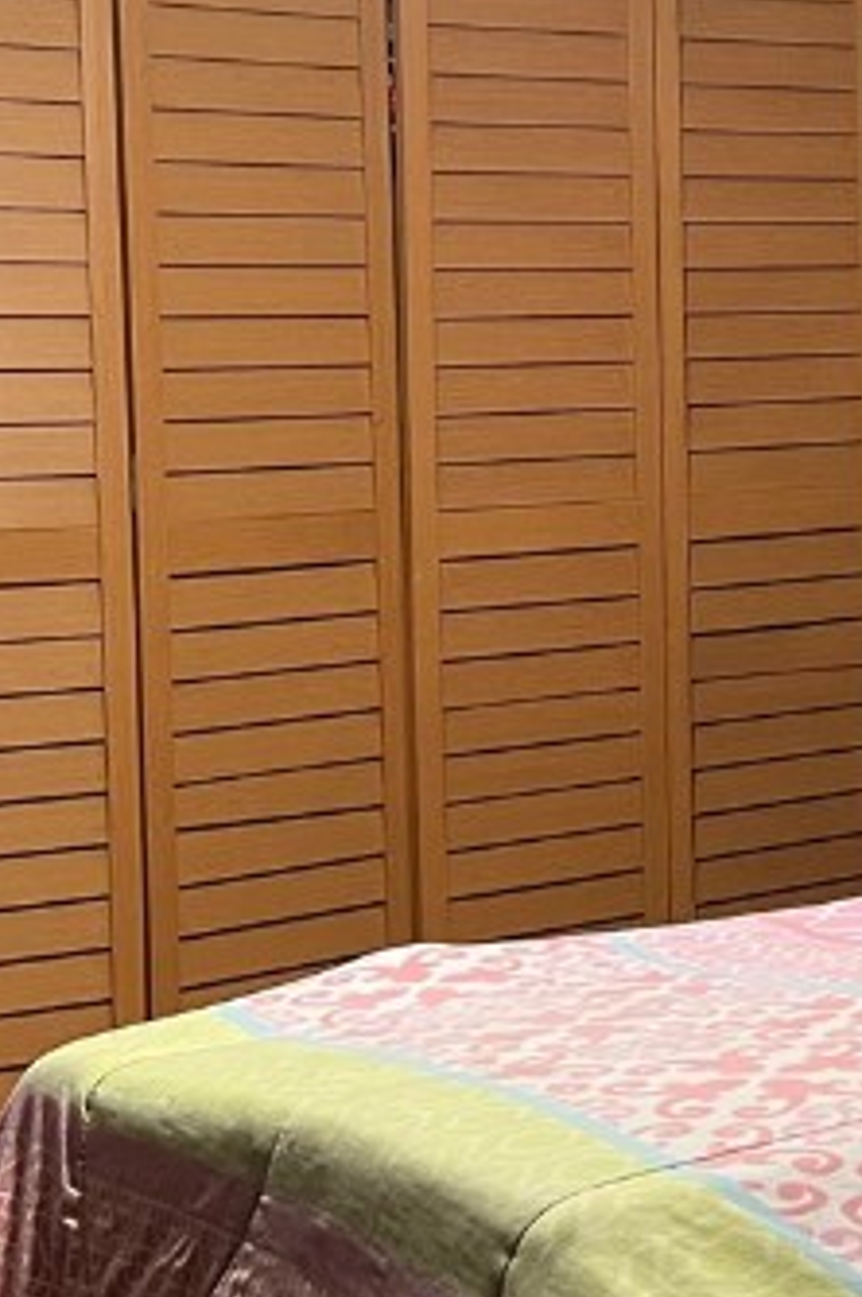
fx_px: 2987
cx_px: 1701
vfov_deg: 24.4
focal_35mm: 83
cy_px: 454
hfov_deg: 14.0
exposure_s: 1/60
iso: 320
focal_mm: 5.7
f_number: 1.5
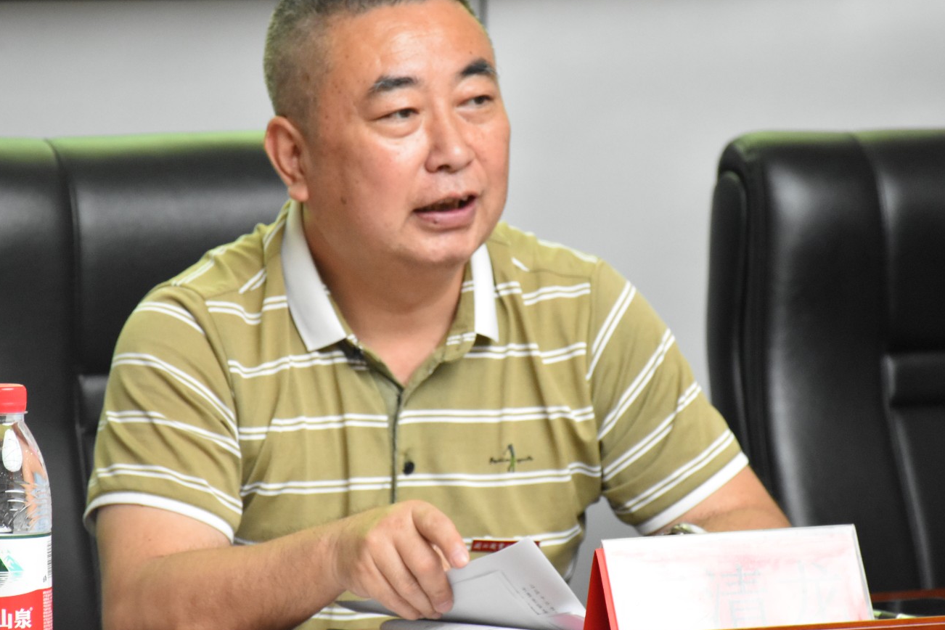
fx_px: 6772
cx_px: 443
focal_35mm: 258
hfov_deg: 8.0
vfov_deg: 5.3
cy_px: 285
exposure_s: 1/60
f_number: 5.6
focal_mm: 140
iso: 3200
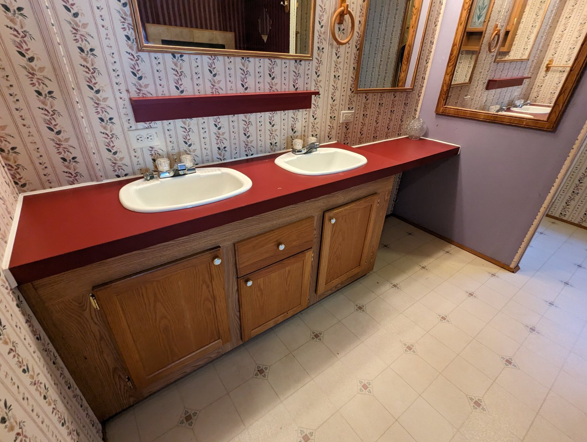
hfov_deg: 94.4
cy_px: 221
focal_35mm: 16
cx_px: 294
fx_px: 272
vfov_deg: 78.3
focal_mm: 2.35
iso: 326
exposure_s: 1/60
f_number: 2.2
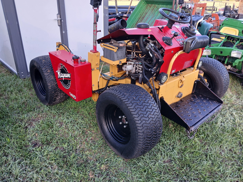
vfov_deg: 53.1
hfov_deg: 67.3
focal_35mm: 26
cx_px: 122
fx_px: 183
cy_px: 91
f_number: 1.8
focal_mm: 3.98
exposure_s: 1/60
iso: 25
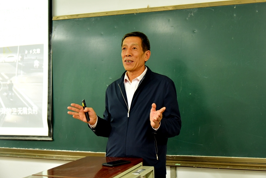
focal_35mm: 49
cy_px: 86
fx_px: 362
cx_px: 140
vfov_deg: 27.6
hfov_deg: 40.3
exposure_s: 1/50
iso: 2800
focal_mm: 46
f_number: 4
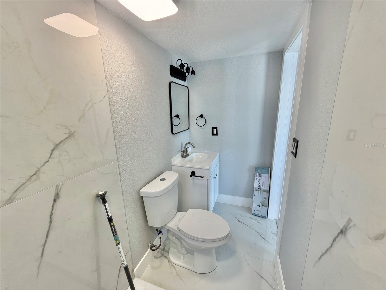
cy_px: 145
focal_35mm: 14
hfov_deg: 102.1
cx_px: 193
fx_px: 156
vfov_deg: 85.7
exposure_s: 1/120
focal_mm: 2.22
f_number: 2.2
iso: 100
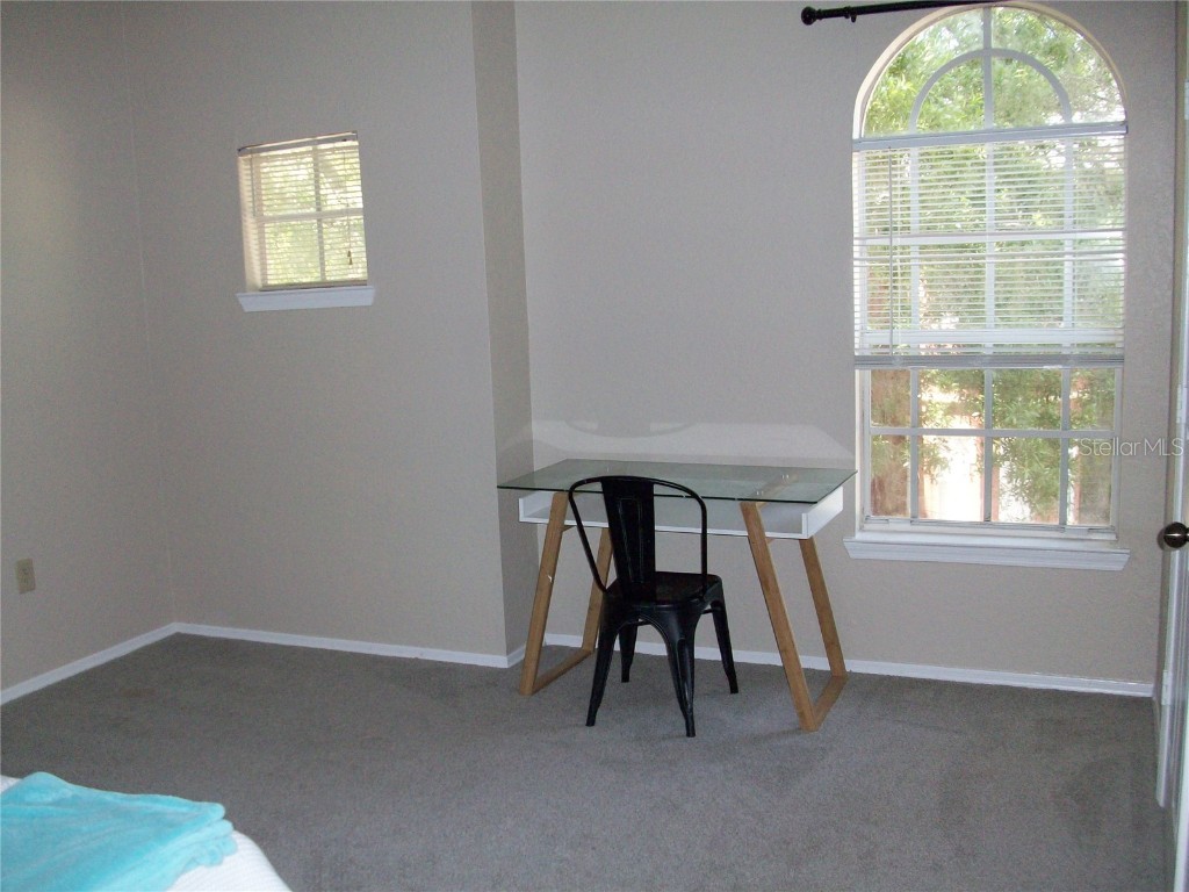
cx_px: 594
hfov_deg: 54.0
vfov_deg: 41.8
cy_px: 446
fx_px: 1168
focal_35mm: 34
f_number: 2.8
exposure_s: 1/60
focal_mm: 5.7
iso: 160
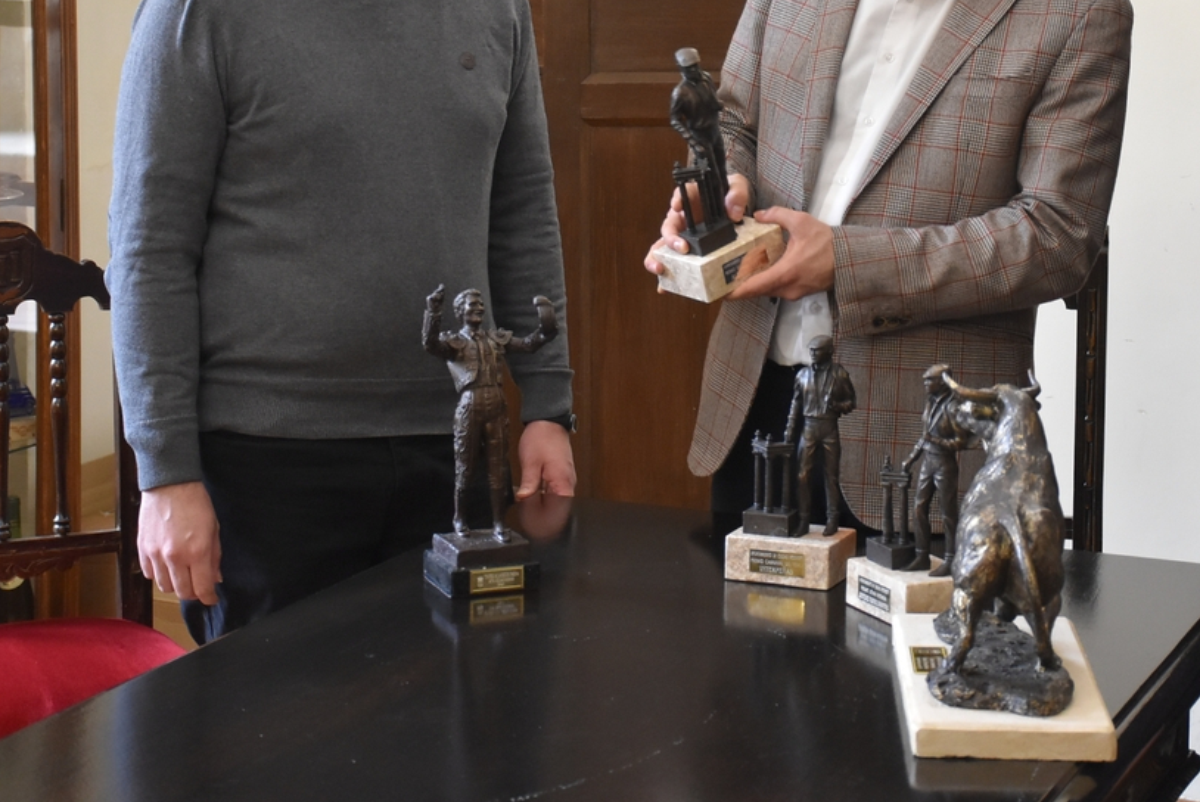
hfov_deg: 24.0
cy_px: 224
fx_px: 2802
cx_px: 809
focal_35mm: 84
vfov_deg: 16.2
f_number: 4.2
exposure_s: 1/60
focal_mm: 38
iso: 1800
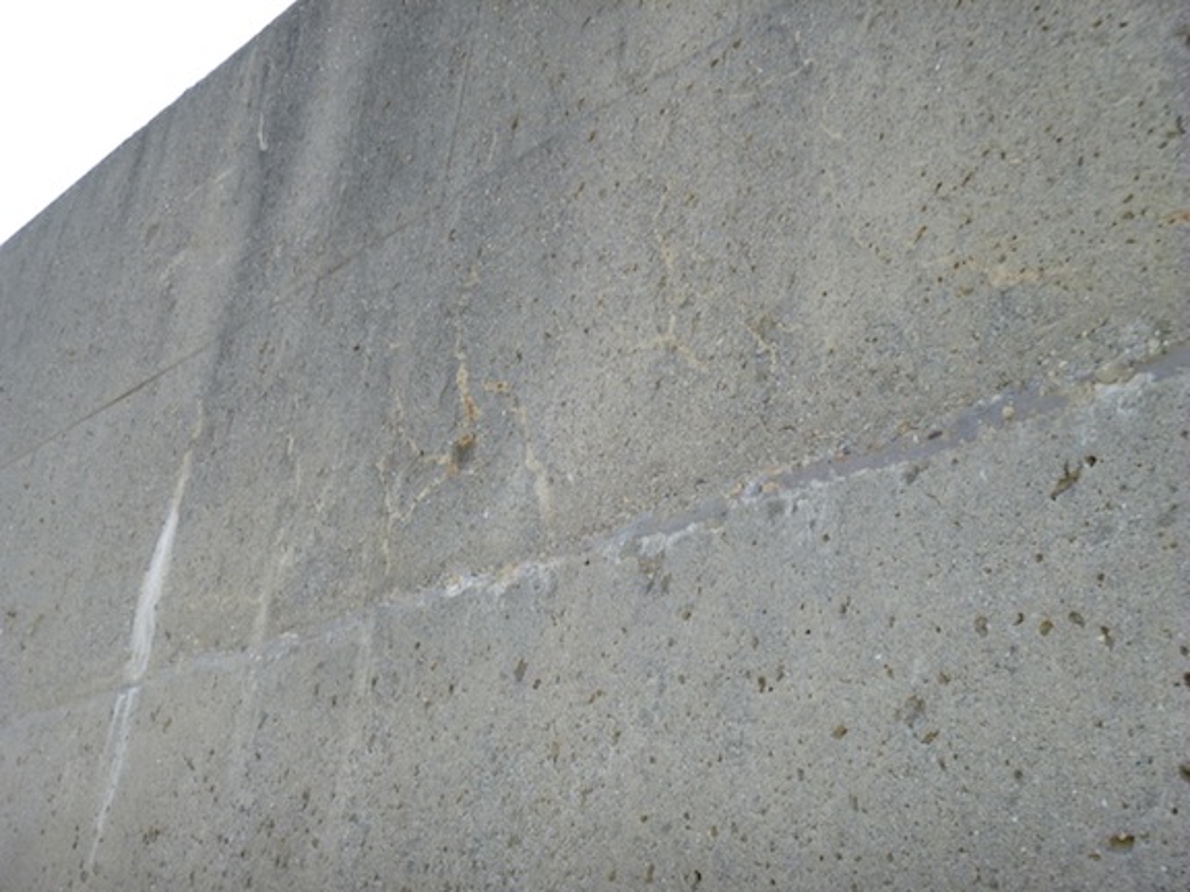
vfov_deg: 30.9
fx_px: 1616
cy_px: 446
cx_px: 595
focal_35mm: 47
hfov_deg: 40.4
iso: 100
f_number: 4.8
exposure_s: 1/100
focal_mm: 8.4
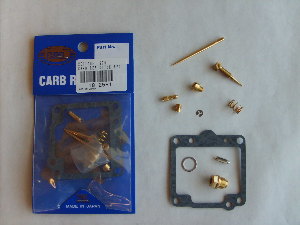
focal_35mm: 35
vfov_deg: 40.7
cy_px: 112
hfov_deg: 52.6
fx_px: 303
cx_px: 150
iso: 80
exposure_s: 1/30
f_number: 2.8
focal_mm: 5.8
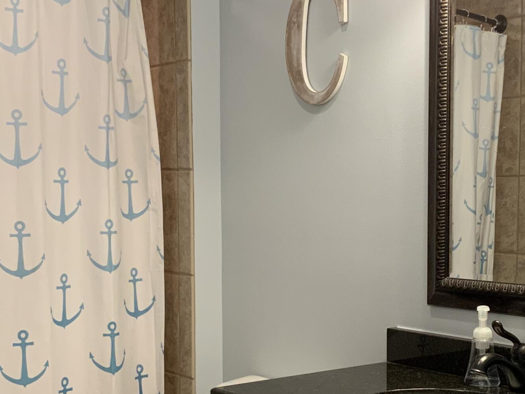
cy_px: 281
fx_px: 986
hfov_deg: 29.6
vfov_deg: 22.4
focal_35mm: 65
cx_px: 345
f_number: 1.8
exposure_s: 1/60
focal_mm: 3
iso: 100
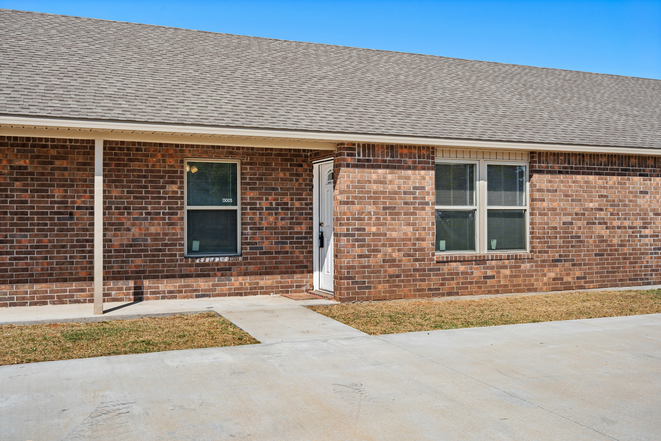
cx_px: 330
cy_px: 220
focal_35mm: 34
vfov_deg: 38.9
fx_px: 624
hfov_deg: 55.8
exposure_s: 1/200
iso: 100
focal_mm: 34
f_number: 9
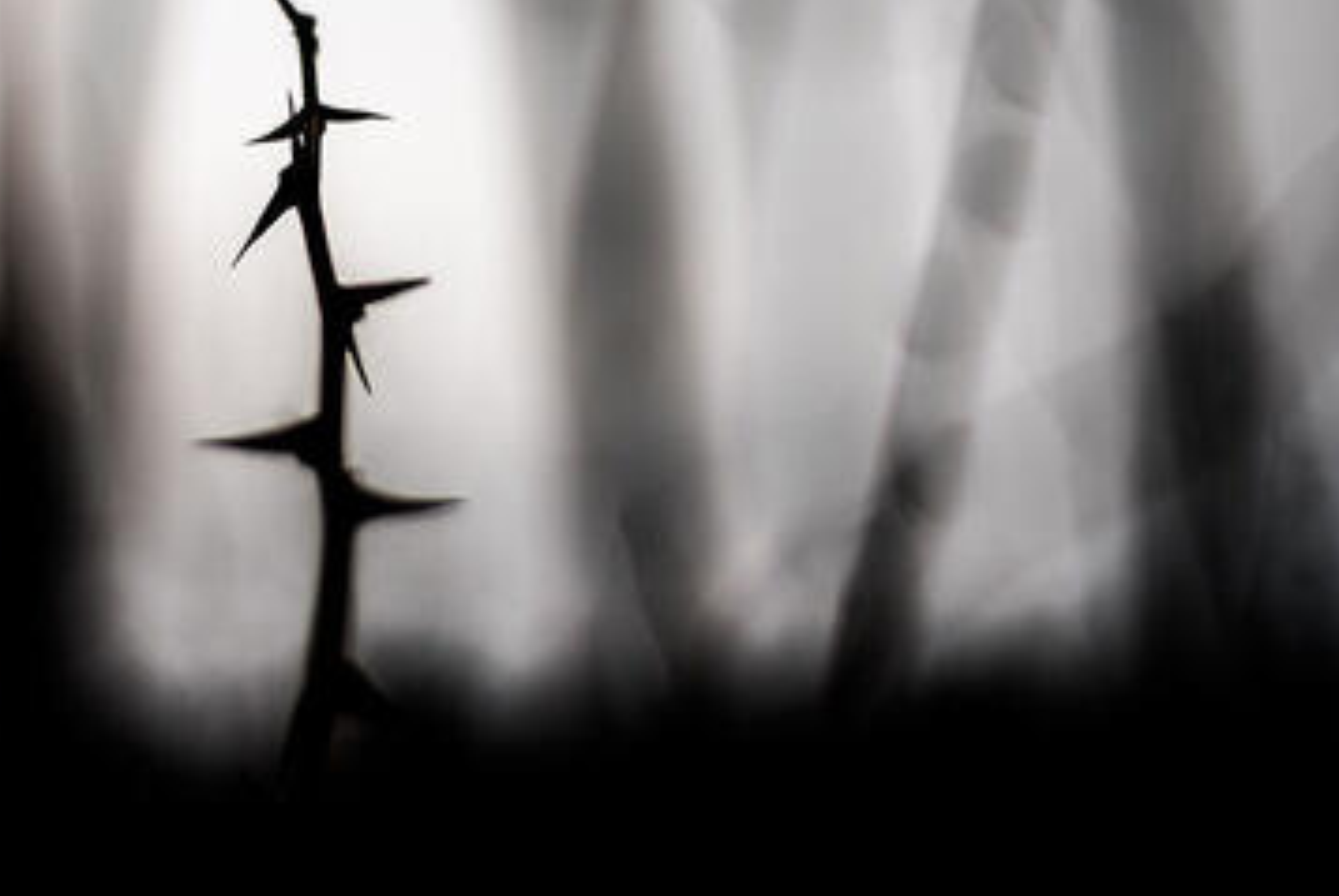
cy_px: 264
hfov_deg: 23.9
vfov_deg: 16.3
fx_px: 3128
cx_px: 315
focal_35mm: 84
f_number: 1.4
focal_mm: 50
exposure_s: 1/4000
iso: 80
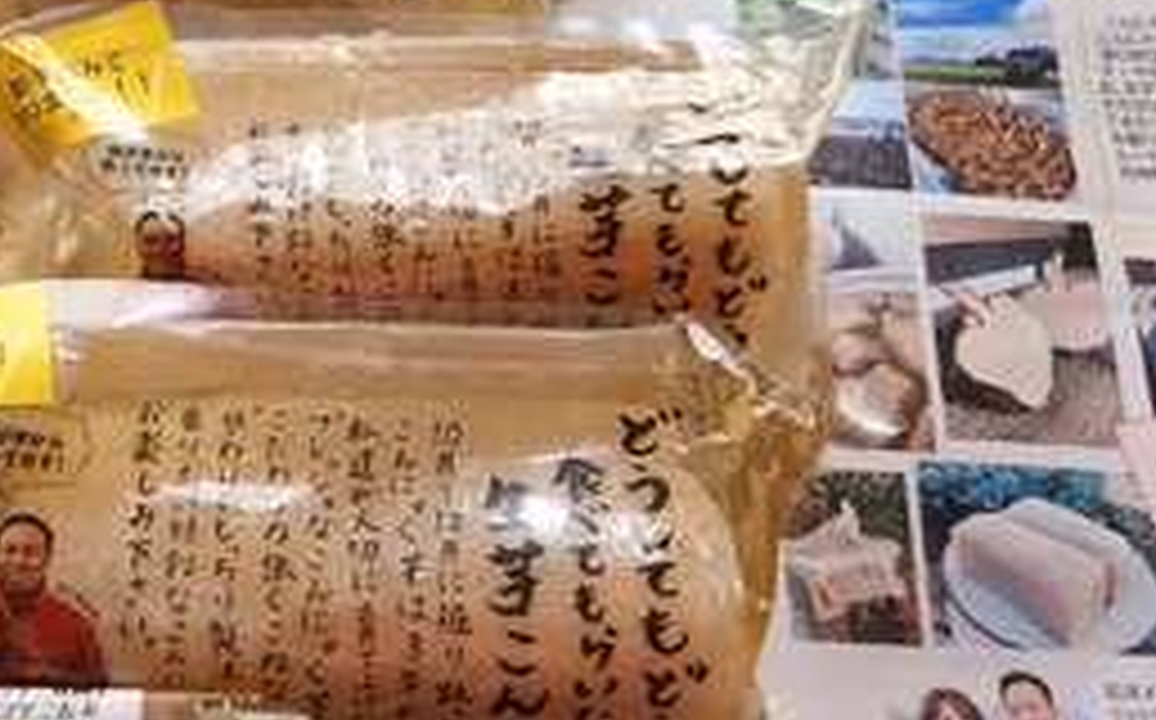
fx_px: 1196
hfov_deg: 50.4
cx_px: 364
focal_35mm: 38
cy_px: 320
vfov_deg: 33.5
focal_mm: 5.4
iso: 32
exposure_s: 1/180
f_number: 1.8
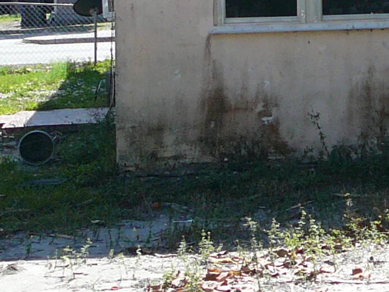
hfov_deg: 13.6
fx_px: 1461
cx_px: 699
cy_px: -58
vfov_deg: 11.2
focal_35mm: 130
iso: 80
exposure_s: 1/640
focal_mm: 5.2
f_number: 2.8
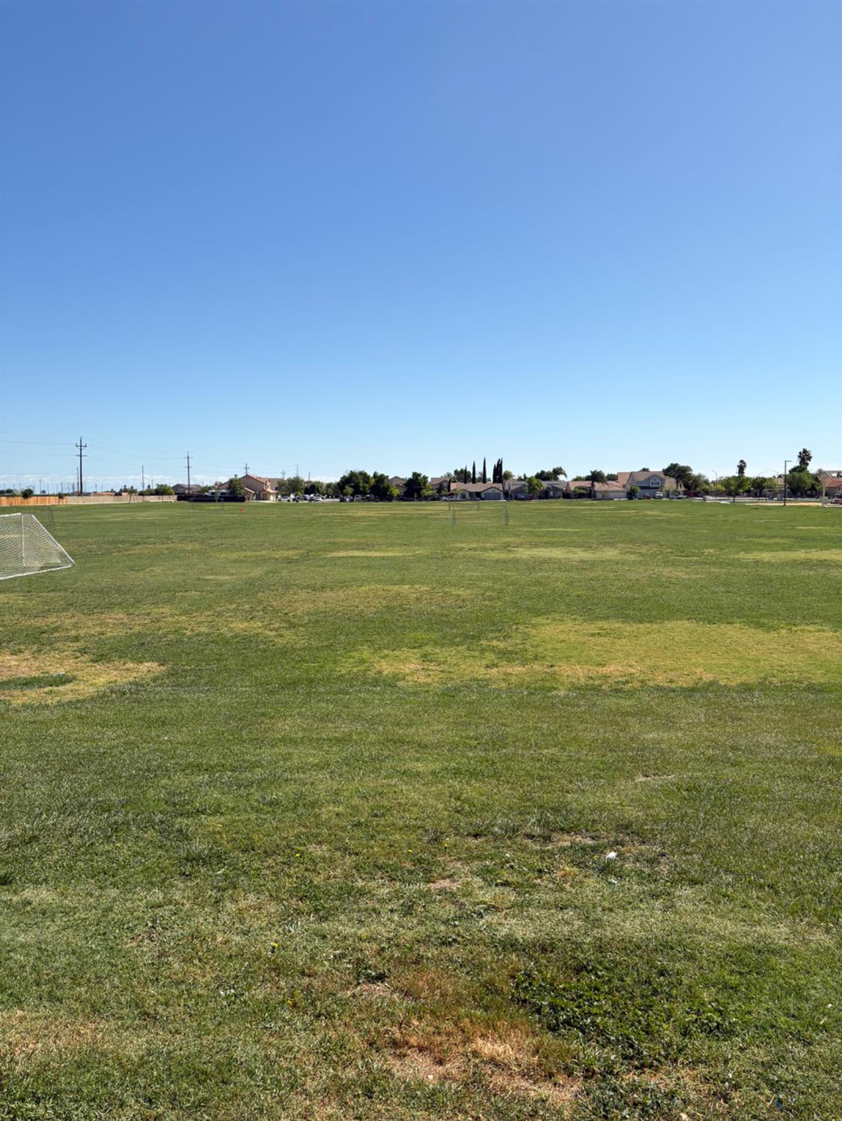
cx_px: 421
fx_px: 843
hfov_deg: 53.1
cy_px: 560
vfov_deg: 67.3
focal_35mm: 26
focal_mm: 5.96
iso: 50
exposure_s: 1/4950
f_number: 1.6
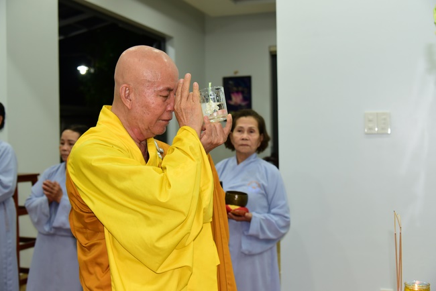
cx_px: 218
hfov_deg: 42.7
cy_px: 146
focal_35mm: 46
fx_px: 557
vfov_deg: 29.3
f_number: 4.5
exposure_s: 1/60
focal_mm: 46
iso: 1000
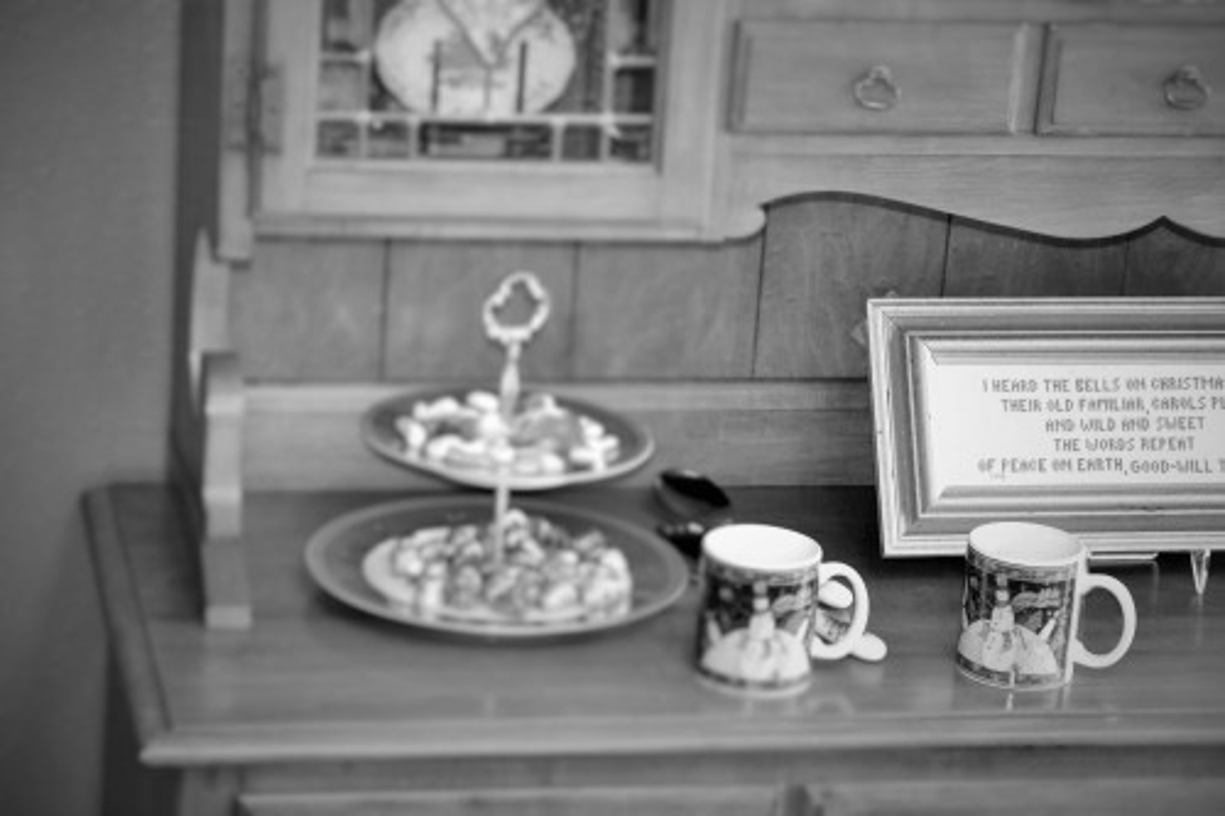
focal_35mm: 105
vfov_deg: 13.0
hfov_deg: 19.5
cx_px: 612
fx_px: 3572
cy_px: 408
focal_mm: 70
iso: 2800
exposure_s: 1/60
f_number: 4.2
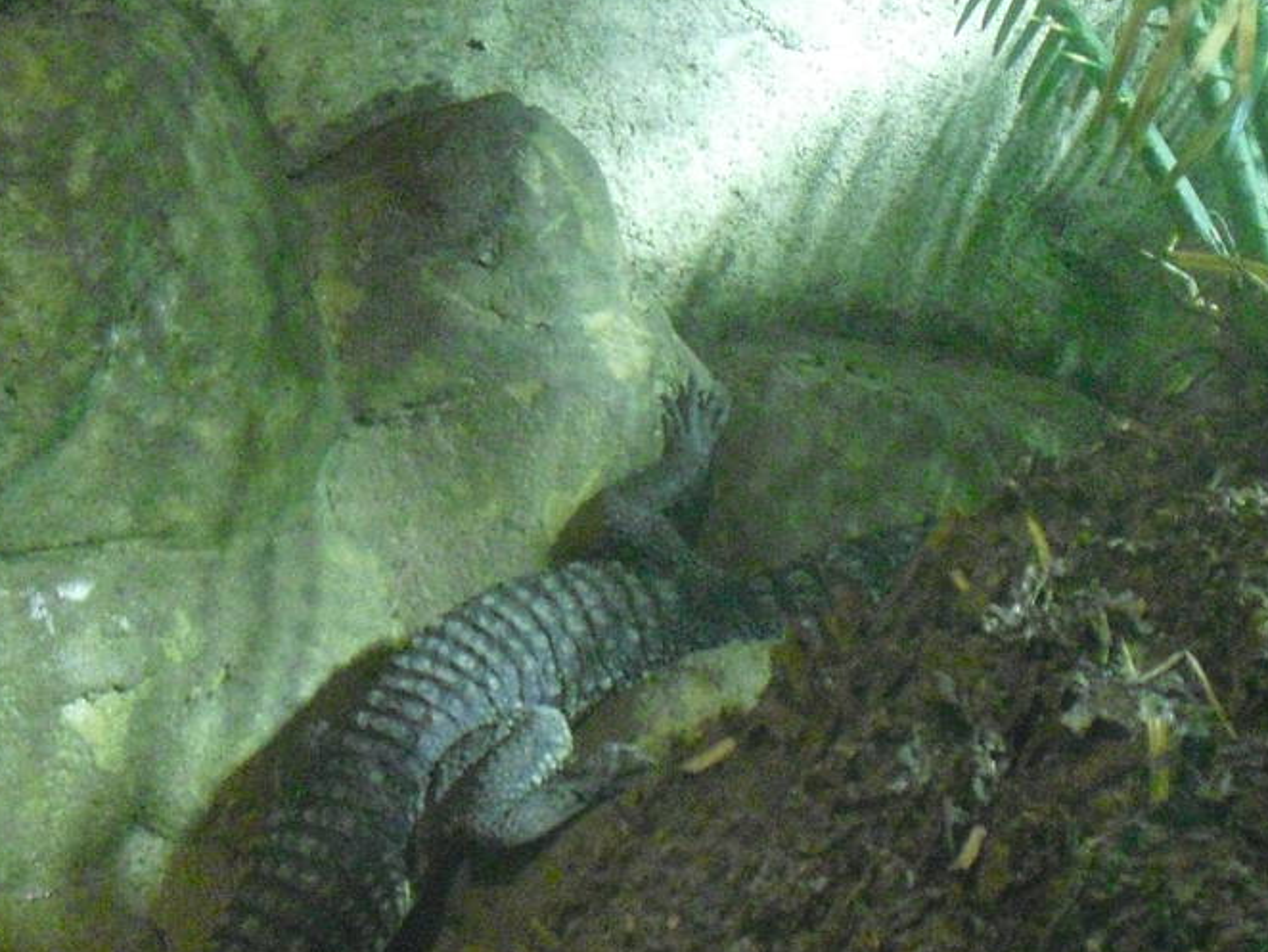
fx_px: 3188
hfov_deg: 22.5
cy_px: 592
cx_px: 525
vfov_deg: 17.0
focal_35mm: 87
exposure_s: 1/40
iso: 800
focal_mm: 6.3
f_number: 3.1
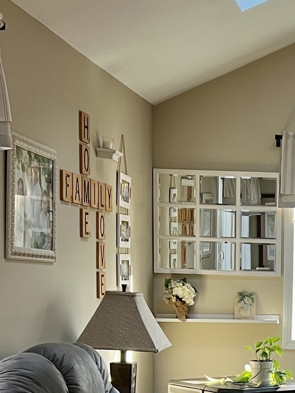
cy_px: 374
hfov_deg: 15.7
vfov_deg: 21.2
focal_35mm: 90
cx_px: 371
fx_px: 1023
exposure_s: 1/60
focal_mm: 5.7
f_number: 1.5
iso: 100
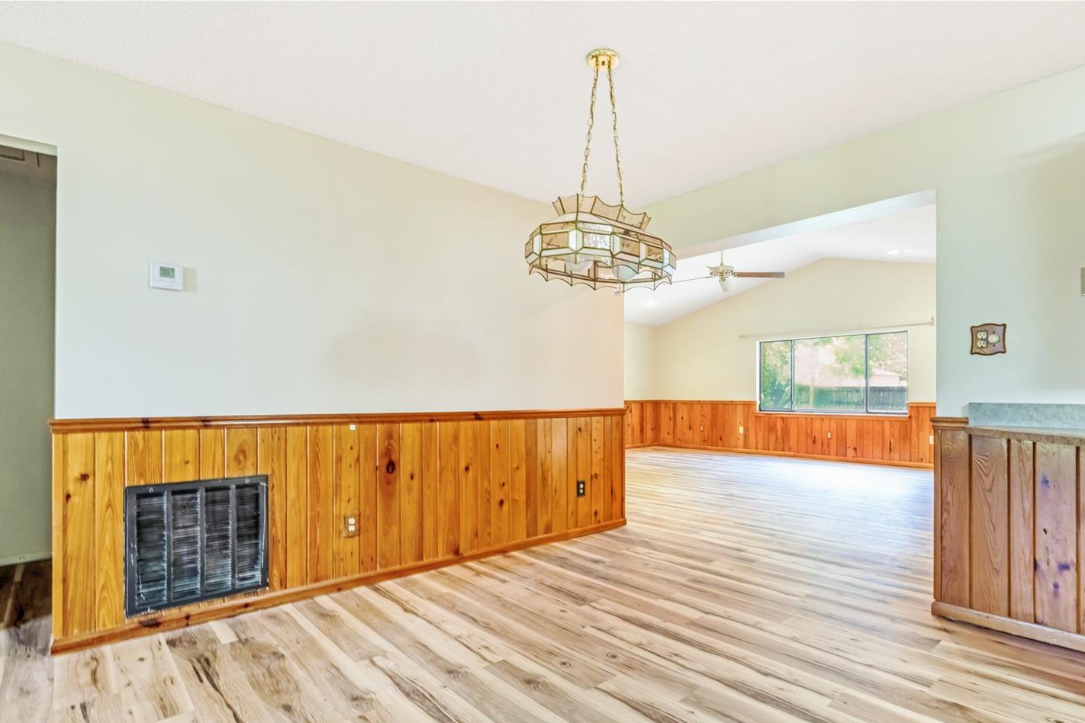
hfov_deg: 88.2
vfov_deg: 65.5
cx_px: 556
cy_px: 406
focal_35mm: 19
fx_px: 559
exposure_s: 1/25
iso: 250
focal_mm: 11
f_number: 9
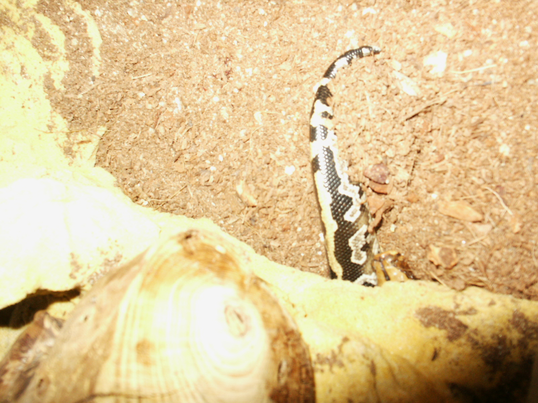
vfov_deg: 40.7
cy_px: 202
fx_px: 544
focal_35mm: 35
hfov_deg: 52.6
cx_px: 269
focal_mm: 7.18
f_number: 6.7
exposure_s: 1/45
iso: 200
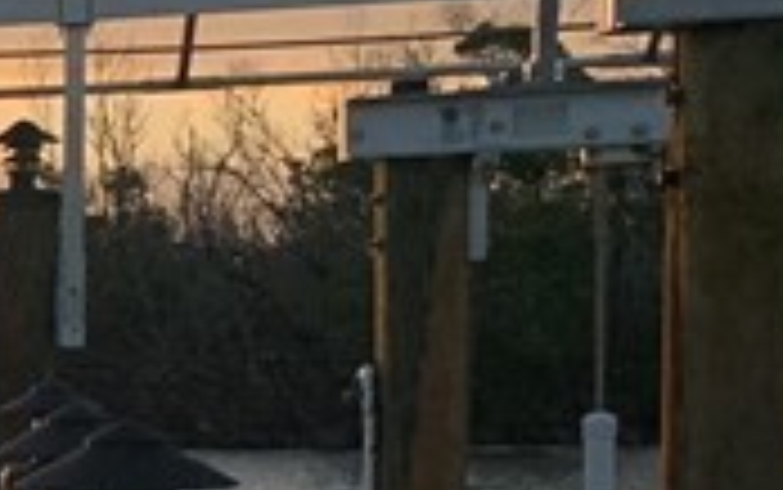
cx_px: -1386
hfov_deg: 10.3
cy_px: 692
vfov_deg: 8.0
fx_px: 3459
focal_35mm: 162
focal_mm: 4.25
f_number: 1.8
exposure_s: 1/945
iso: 25
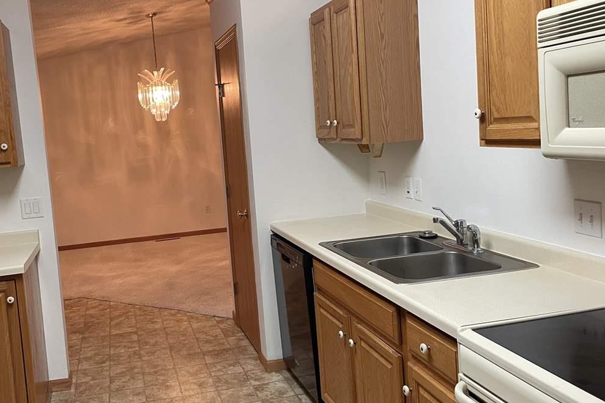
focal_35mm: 35
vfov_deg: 37.8
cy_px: 188
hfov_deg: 54.0
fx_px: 588
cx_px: 234
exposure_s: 1/60
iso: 160
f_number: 1.6
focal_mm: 4.2
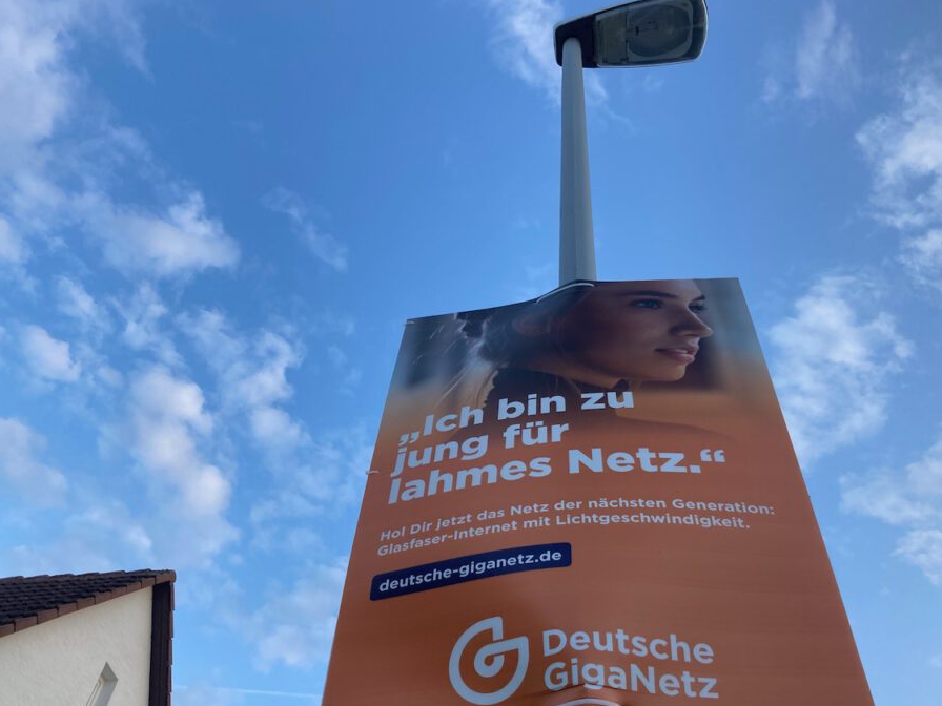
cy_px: 374
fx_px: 871
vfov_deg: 44.1
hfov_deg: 56.8
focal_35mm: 32
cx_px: 474
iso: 32
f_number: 1.8
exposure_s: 1/121
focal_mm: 3.99
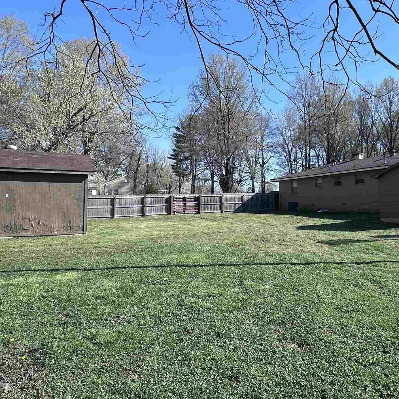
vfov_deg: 59.0
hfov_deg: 57.7
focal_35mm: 27
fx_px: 352
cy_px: 190
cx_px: 266
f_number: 2.2
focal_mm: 2.22
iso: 40
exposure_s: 1/1043
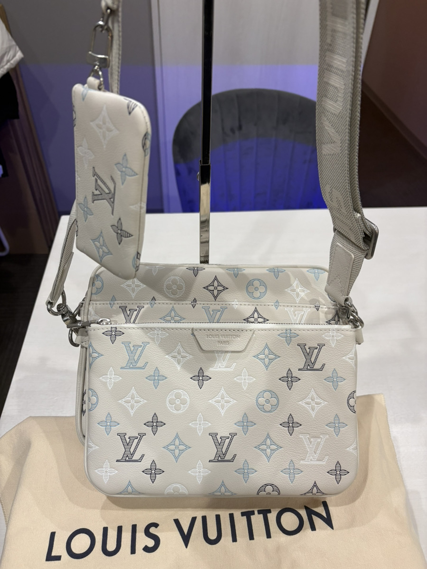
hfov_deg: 53.1
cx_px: 214
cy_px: 284
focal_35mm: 26
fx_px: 428
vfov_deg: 67.3
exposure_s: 1/100
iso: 125
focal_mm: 5.96
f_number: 1.6
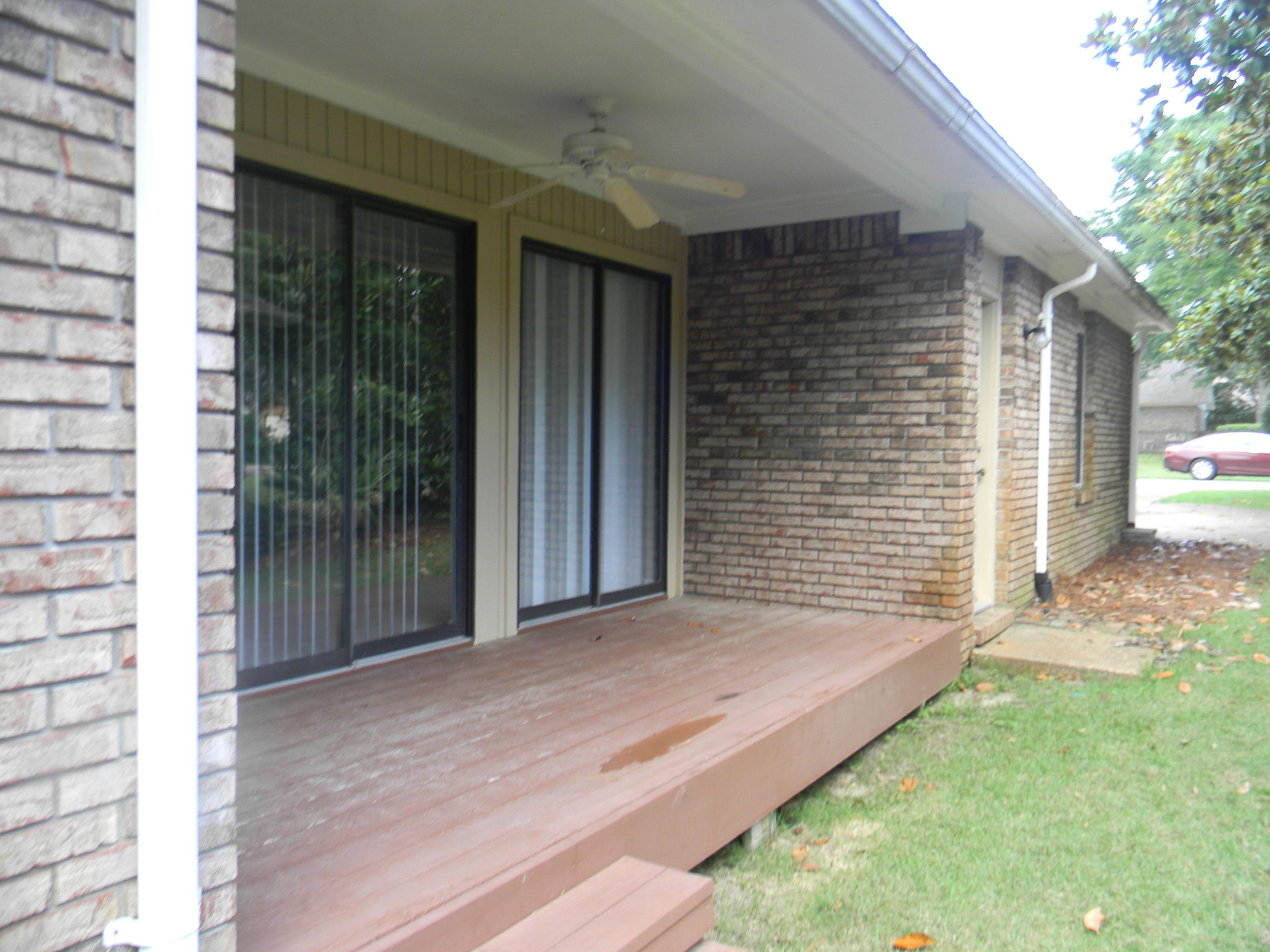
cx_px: 635
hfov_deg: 63.4
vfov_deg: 49.7
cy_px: 476
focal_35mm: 28
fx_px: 1027
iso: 81
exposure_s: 1/30
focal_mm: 5
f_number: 3.5
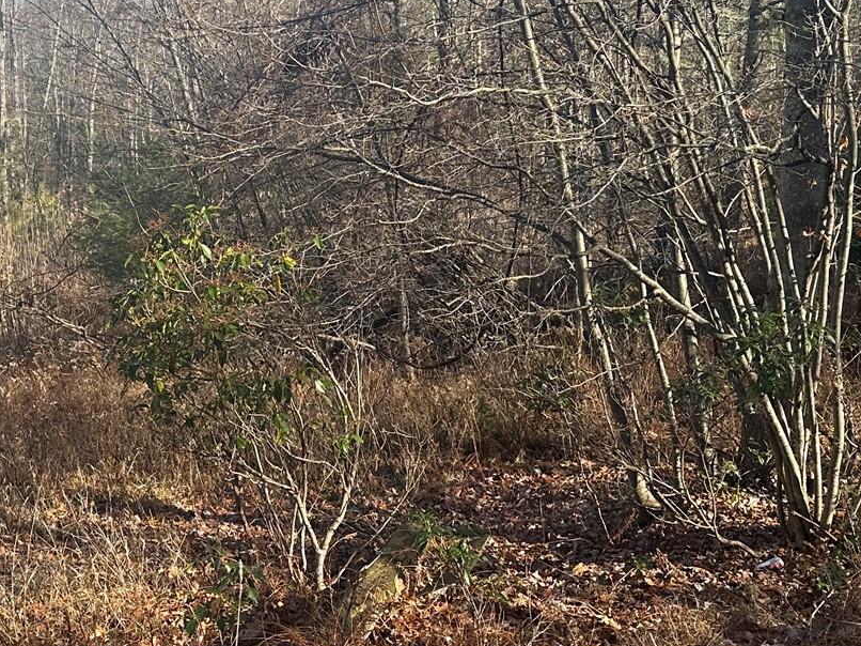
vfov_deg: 24.0
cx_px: 408
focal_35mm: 61
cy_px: 260
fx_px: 1517
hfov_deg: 31.7
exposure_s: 1/1562
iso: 80
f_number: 1.78
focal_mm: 6.86
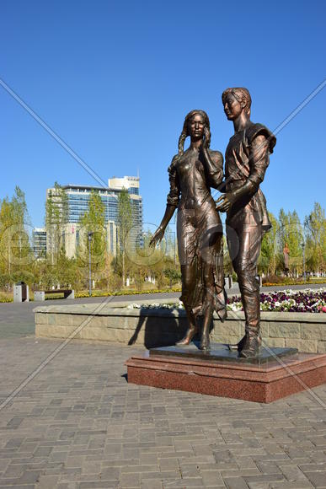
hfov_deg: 34.2
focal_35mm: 39
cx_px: 163
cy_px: 244
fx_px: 529
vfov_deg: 49.5
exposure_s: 1/250
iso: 100
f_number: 9
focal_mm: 26
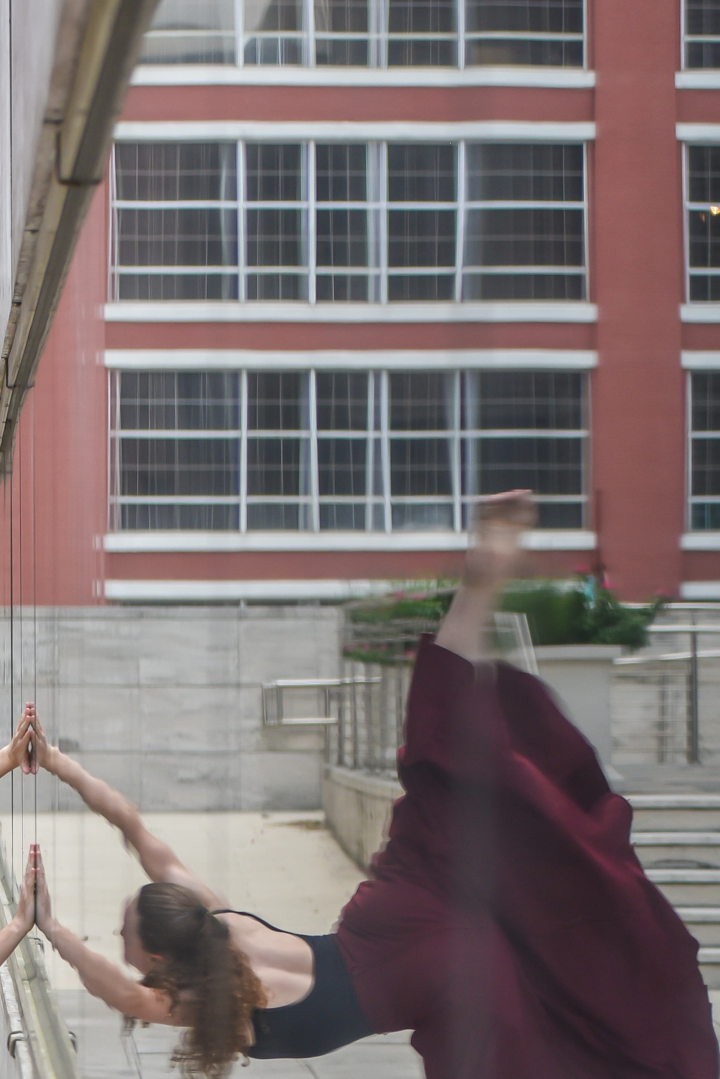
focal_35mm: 148
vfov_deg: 13.8
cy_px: 840
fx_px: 4436
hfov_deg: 9.2
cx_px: 32
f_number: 2.8
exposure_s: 1/1250
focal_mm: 70
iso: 800
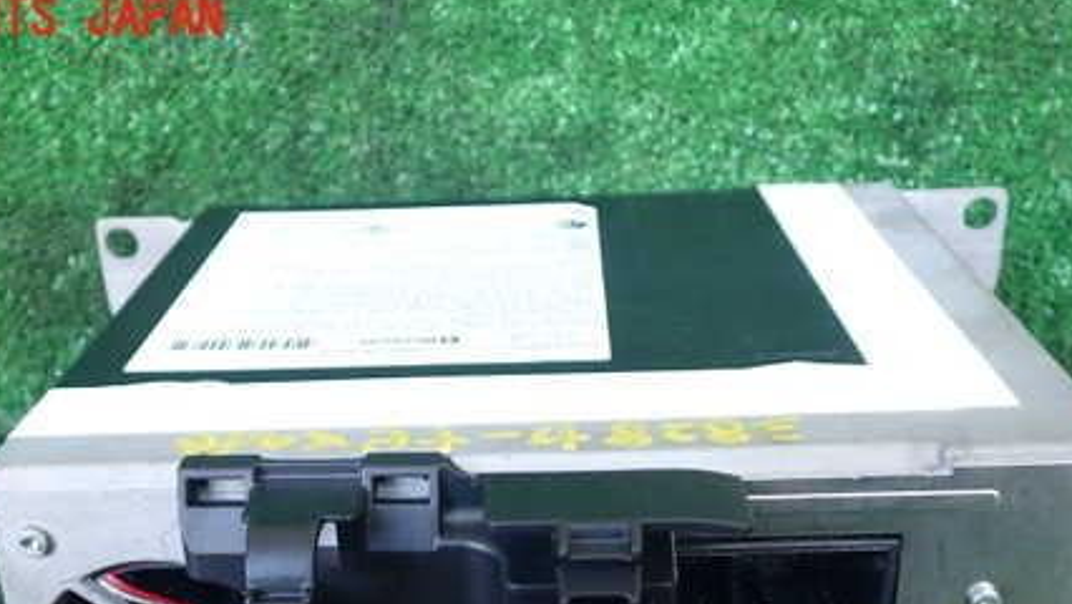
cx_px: 521
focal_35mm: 46
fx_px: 1308
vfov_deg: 25.1
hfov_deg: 44.6
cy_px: 554
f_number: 2.3
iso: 200
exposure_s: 1/40
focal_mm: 5.4
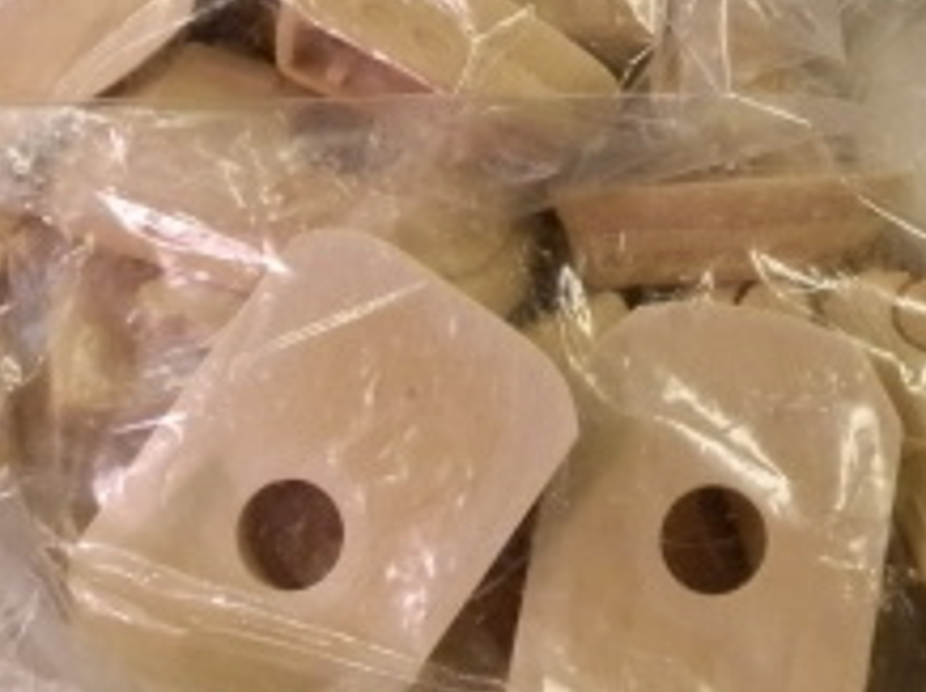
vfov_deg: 21.0
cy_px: 119
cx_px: 654
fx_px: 1844
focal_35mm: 69
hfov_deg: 27.9
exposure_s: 1/80
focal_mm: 5
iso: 400
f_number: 3.1
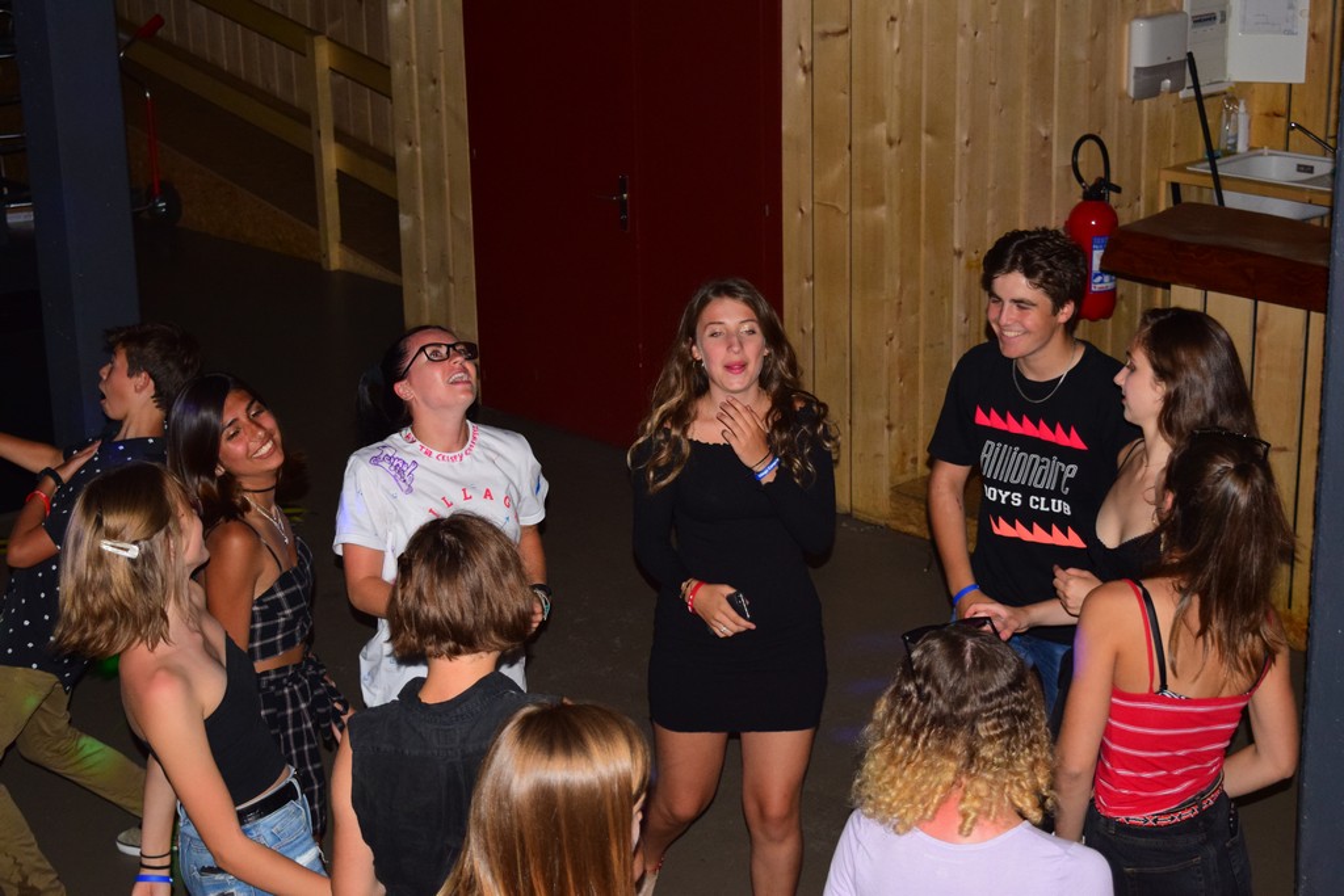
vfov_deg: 19.7
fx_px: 2576
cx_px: 672
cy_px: 448
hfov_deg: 29.2
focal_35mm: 69
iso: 1600
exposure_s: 1/200
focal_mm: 46
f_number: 5
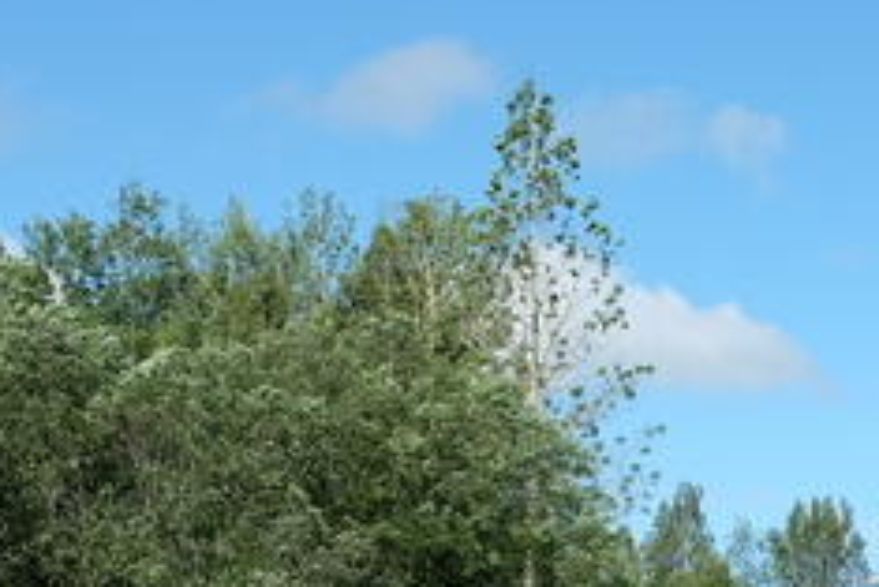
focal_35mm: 118
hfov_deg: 16.6
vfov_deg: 11.2
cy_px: 841
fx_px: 2883
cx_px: 1044
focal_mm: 23.3
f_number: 7.1
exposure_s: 1/420
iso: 200
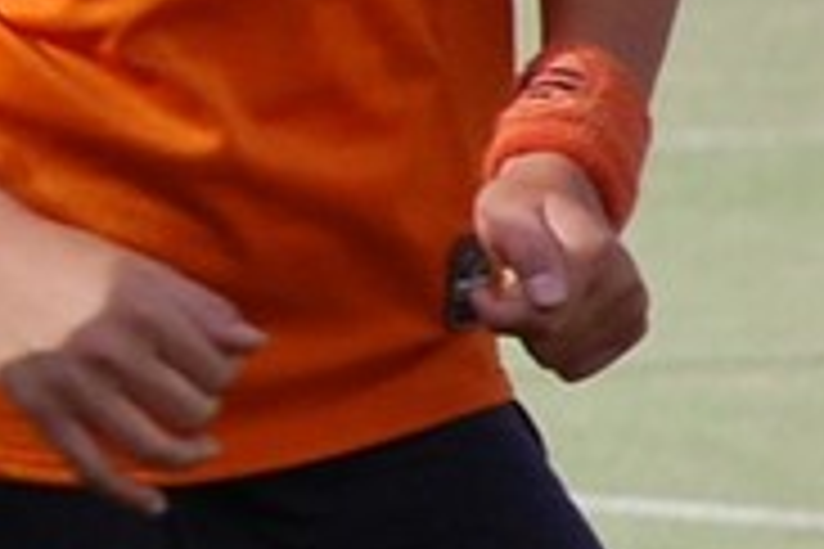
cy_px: -225
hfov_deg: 2.0
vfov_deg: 1.4
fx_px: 23024
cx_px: -1306
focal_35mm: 1006
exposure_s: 1/800
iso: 400
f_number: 4.8
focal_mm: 120
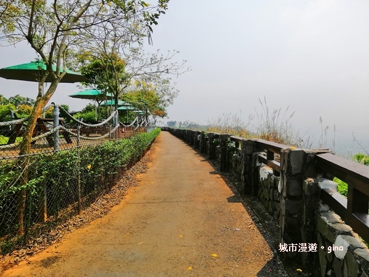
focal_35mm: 26
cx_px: 184
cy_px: 138
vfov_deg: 53.1
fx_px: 277
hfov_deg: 67.3
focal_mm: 3.81
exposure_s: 1/1795
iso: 50
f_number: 2.2
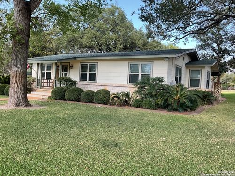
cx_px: 118
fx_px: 197
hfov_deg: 61.7
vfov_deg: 48.2
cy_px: 88
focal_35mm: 29
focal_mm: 3
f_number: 1.8
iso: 16
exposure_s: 1/152
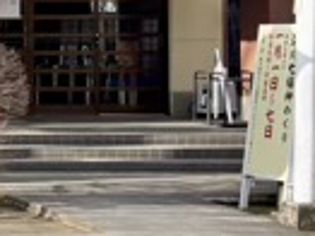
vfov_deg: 10.6
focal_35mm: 139
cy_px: 28
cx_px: -515
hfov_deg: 11.1
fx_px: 1264
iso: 50
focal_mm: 5.96
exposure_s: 1/758
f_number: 1.6
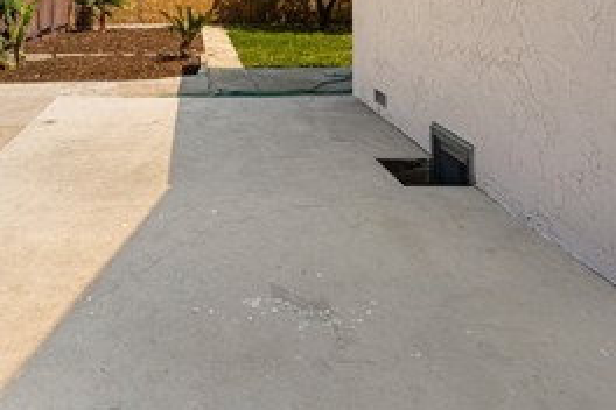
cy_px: -20
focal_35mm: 34
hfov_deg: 54.2
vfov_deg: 34.5
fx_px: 582
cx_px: 187
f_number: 14
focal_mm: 14
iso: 100
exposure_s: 1/200
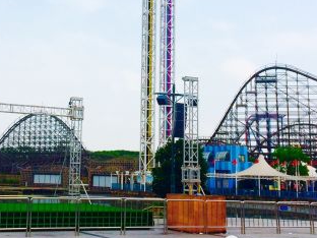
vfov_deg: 22.3
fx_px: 595
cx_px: 113
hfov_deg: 29.7
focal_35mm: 65
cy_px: 45
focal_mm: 4.15
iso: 32
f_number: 2.2
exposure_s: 1/2283
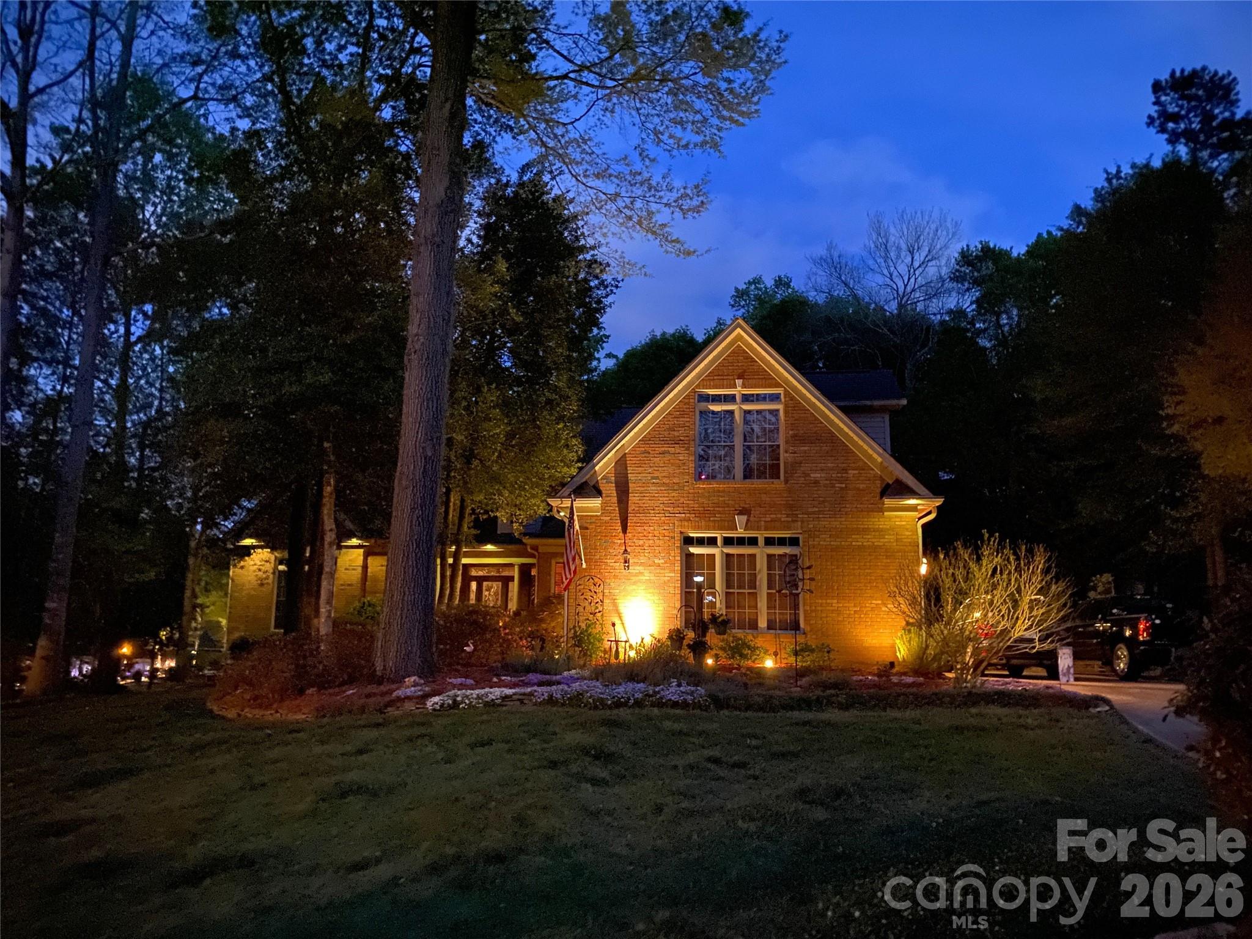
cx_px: 626
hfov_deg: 67.3
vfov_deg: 53.1
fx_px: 940
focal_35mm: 26
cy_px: 470
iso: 3200
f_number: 1.8
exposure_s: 1/4
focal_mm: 4.25
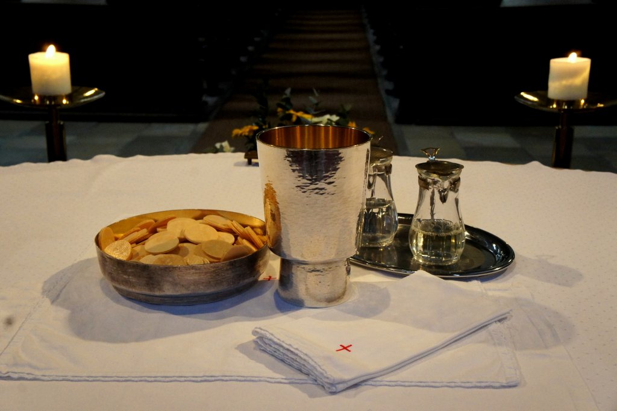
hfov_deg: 41.1
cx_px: 308
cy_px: 206
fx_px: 822
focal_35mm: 48
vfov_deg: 28.1
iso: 1600
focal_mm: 32
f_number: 9
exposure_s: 1/40
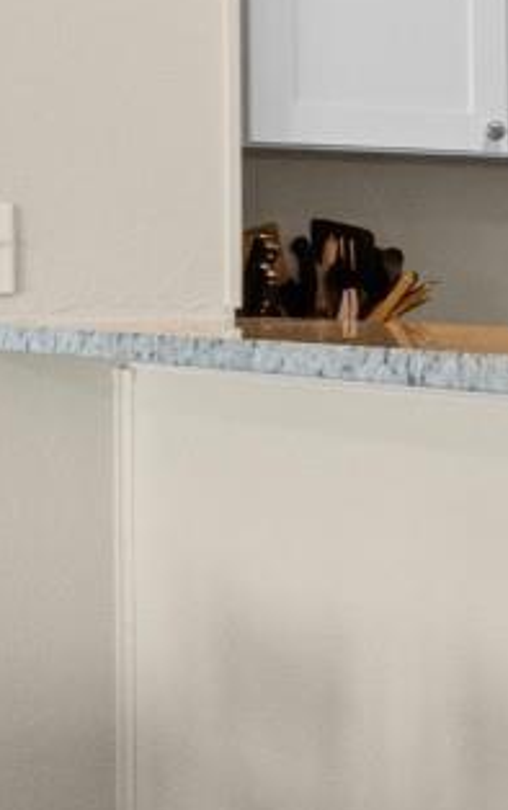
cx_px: 1194
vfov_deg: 24.5
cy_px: 261
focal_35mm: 84
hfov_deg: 12.5
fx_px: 1856
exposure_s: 1
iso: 100
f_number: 4.8
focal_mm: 11
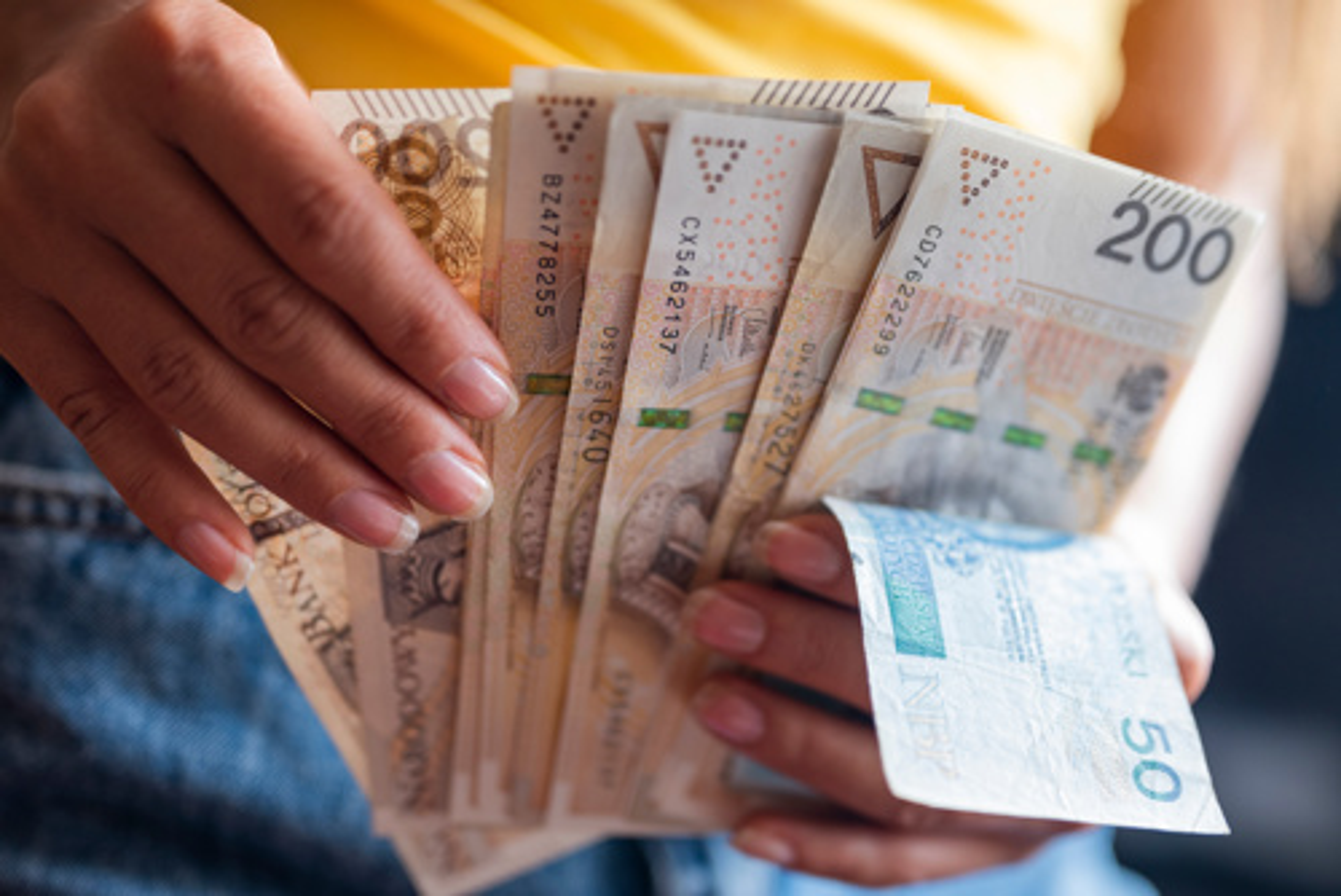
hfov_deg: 39.6
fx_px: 1864
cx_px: 670
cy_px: 448
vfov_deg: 27.0
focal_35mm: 50
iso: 400
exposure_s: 1/125
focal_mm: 50
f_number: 1.8
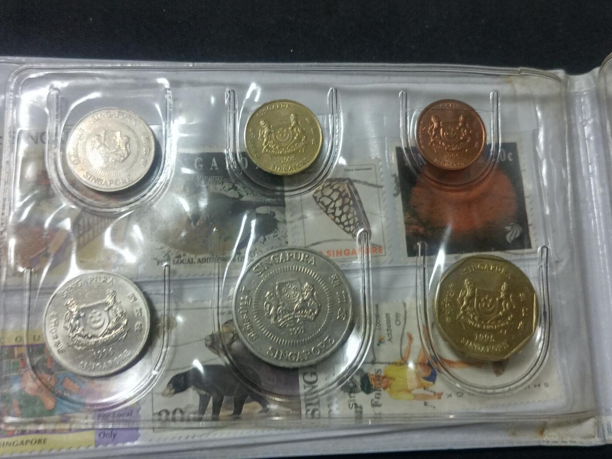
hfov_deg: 50.1
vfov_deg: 38.7
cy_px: 230
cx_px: 306
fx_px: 654
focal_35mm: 37
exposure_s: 1/50
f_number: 1.8
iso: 818
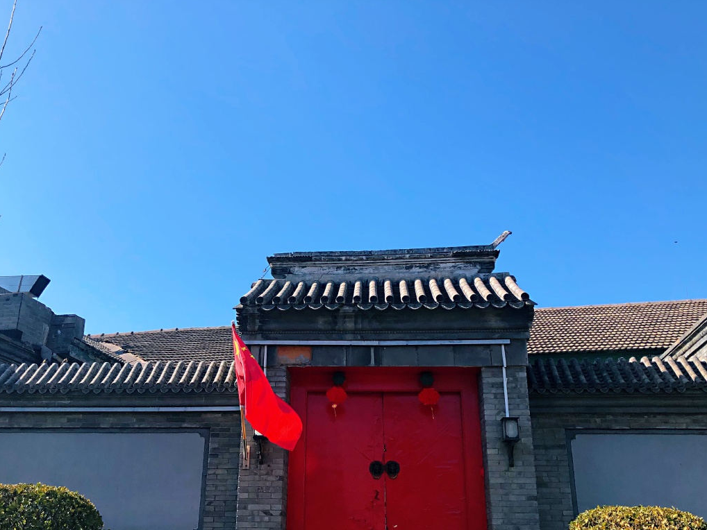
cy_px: 310
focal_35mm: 33
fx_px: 674
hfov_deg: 55.3
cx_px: 331
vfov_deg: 42.8
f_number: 1.8
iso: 20
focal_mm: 4
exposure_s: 1/1548
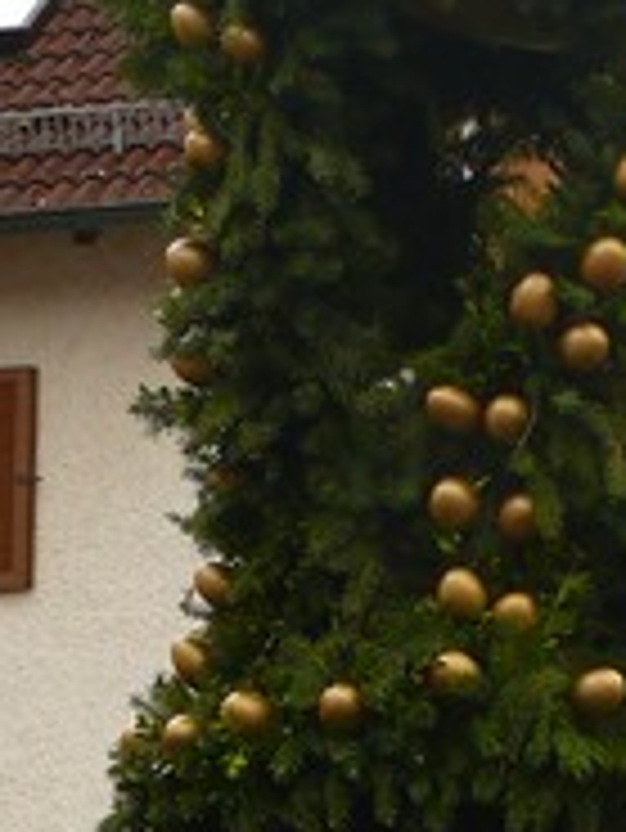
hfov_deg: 10.4
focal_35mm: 142
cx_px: 576
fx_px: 3420
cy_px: 1021
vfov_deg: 13.5
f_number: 4
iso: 100
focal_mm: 7.4
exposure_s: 1/100
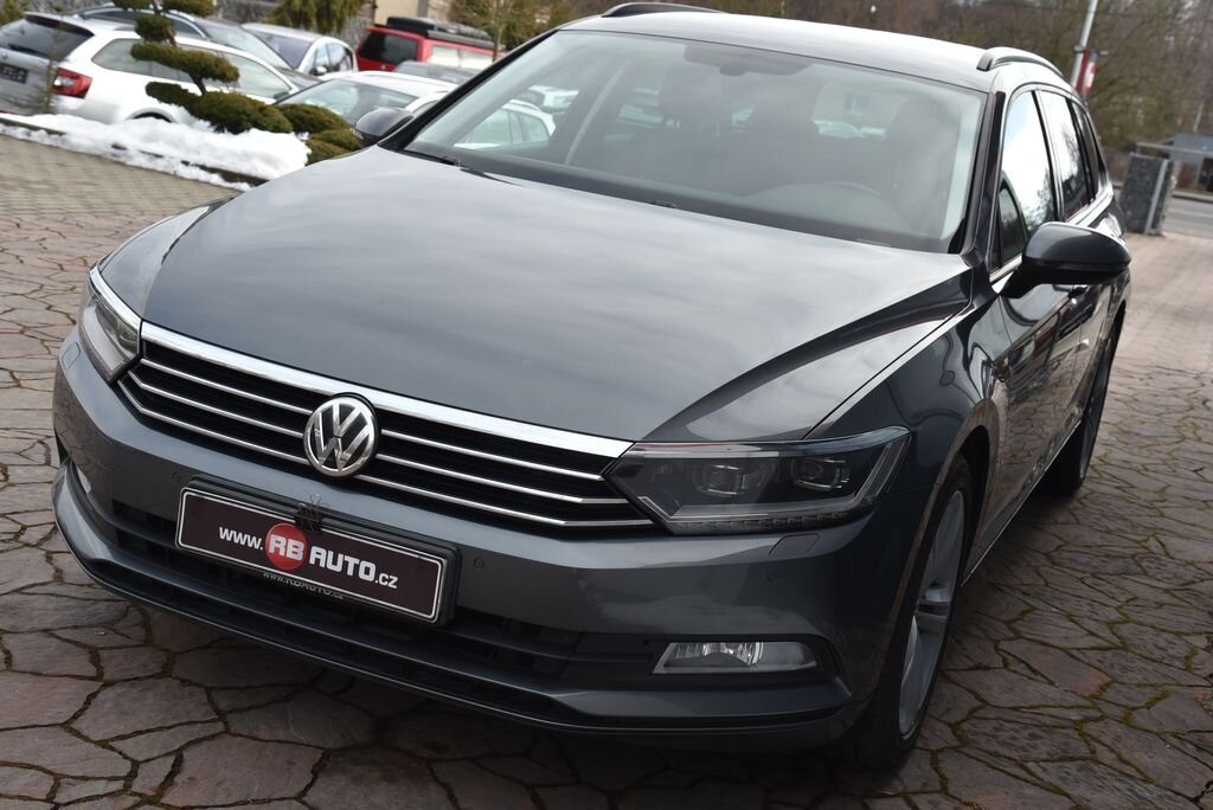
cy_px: 405
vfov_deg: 28.1
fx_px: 1618
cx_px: 606
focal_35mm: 48
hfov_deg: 41.1
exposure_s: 1/200
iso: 500
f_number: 8
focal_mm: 48
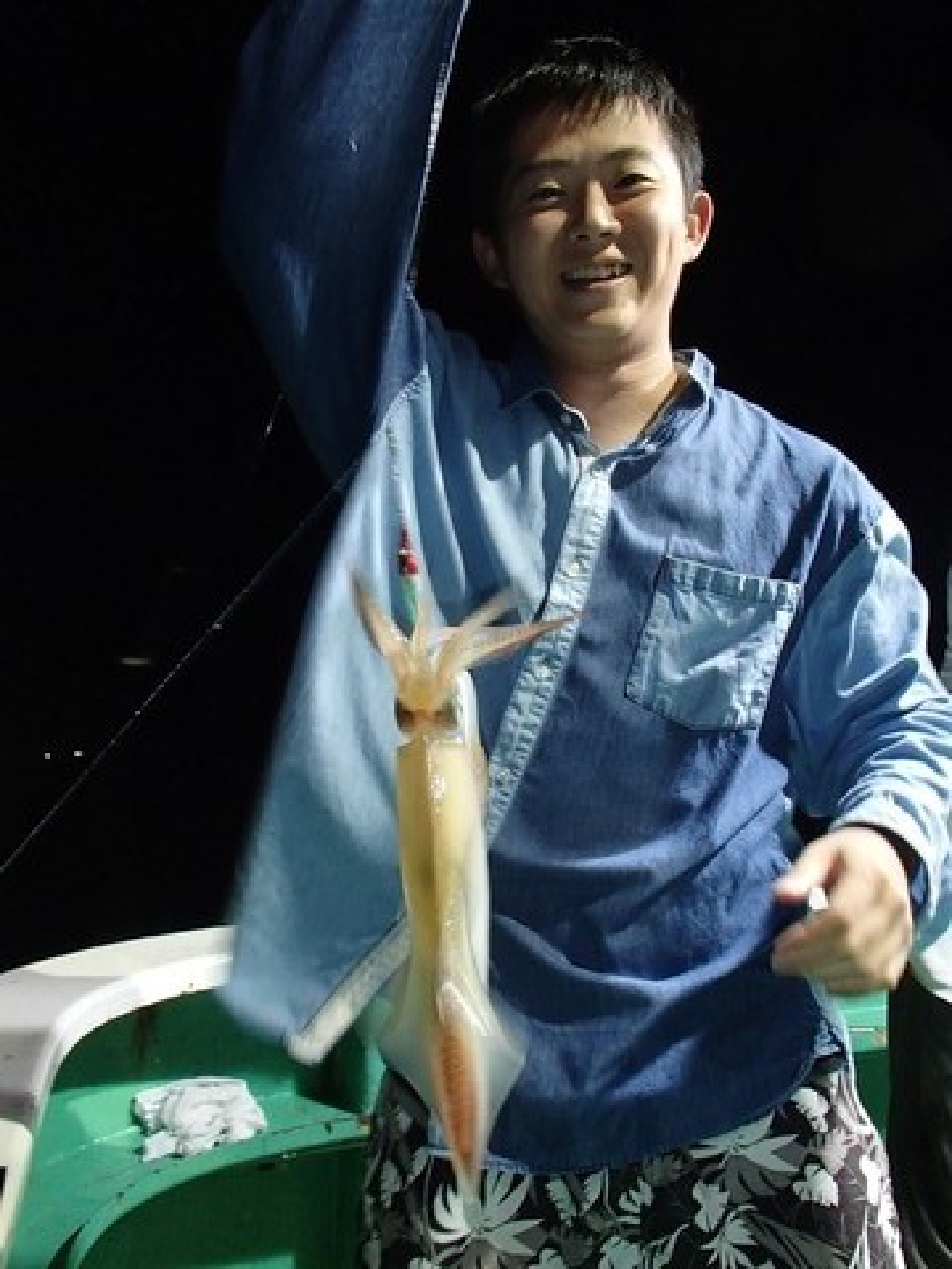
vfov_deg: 63.4
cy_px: 634
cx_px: 476
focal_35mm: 28
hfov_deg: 49.7
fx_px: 1027
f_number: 3.9
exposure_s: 1/30
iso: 400
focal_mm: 5
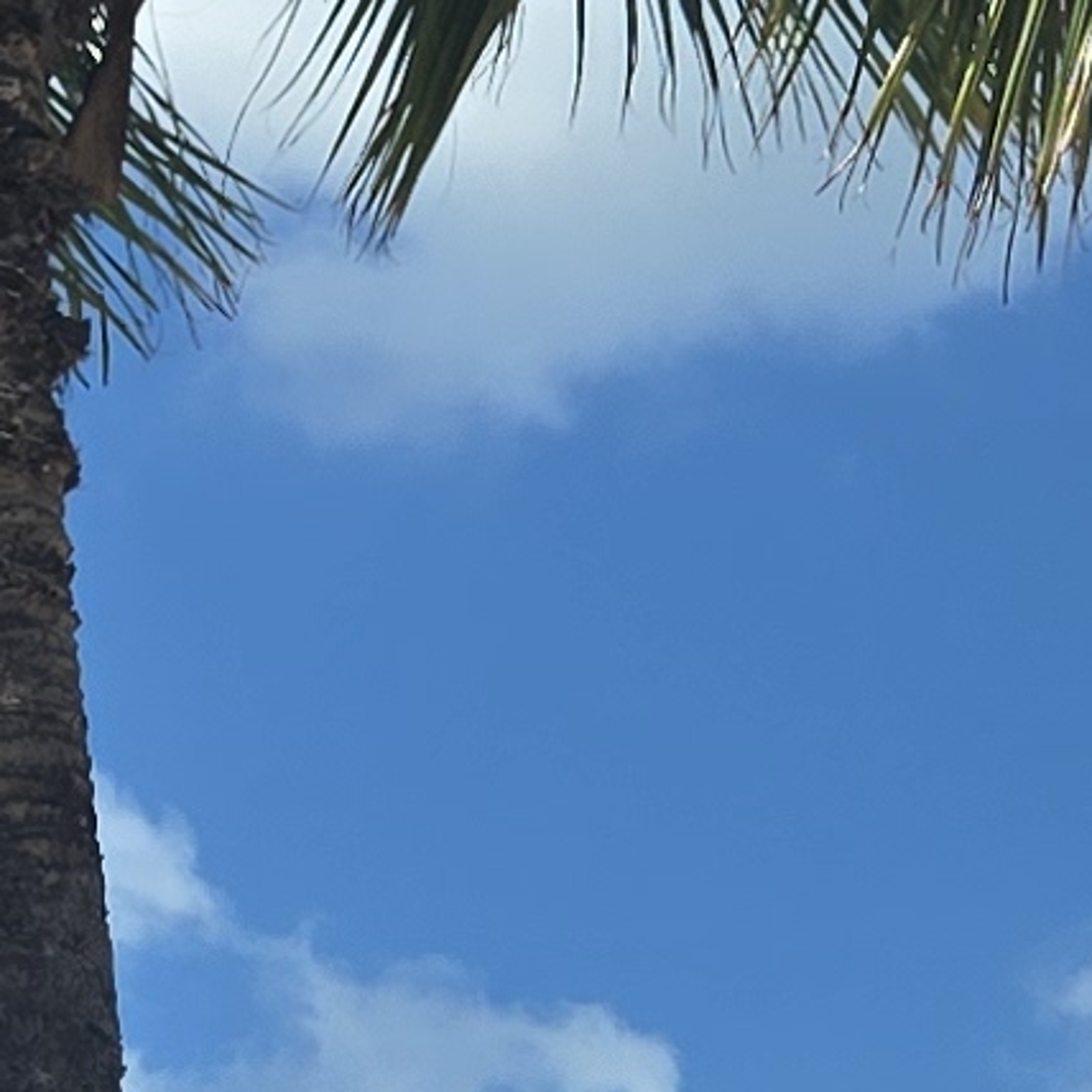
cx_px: -166
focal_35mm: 190
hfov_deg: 9.1
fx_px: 6781
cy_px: 939
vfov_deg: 9.2
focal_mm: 5.4
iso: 25
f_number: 1.8
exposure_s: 1/1681
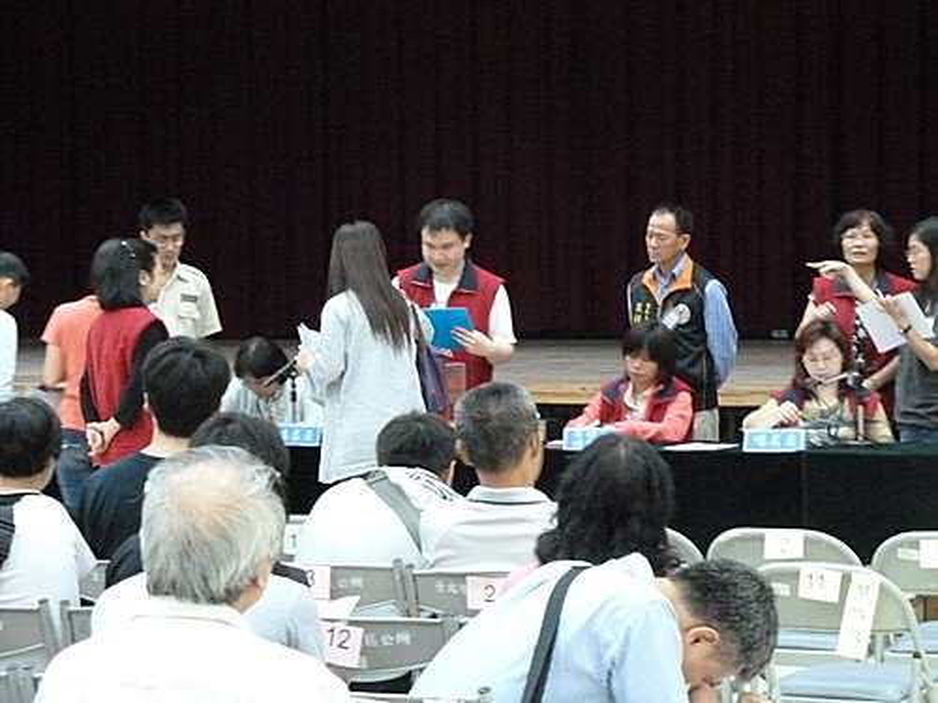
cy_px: 352
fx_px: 3225
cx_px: 469
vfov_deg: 12.5
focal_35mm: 119
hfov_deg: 16.6
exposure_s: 1/15
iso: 1250
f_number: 4.4
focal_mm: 19.5
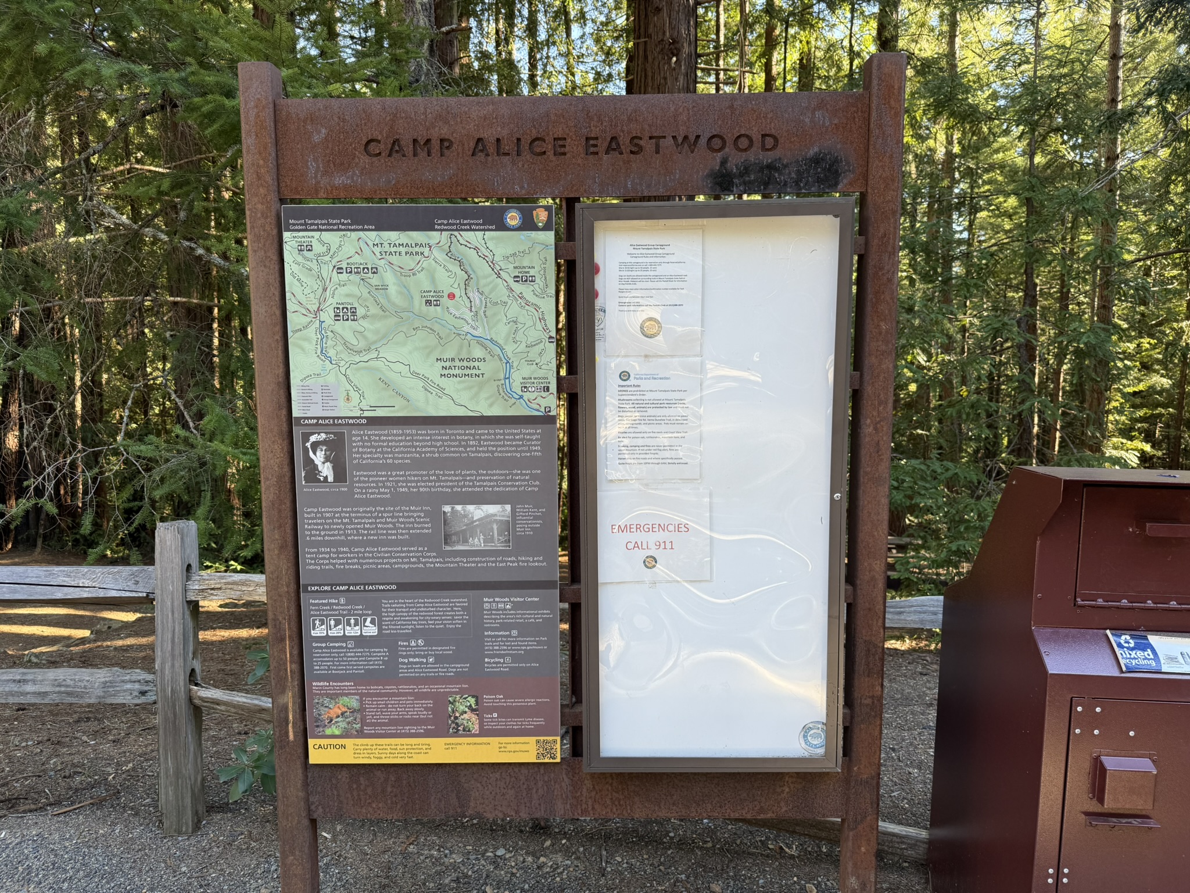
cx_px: 595
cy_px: 446
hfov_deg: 71.6
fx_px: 825
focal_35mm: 24
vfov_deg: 56.8
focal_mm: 6.76
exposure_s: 1/121
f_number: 1.78
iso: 50
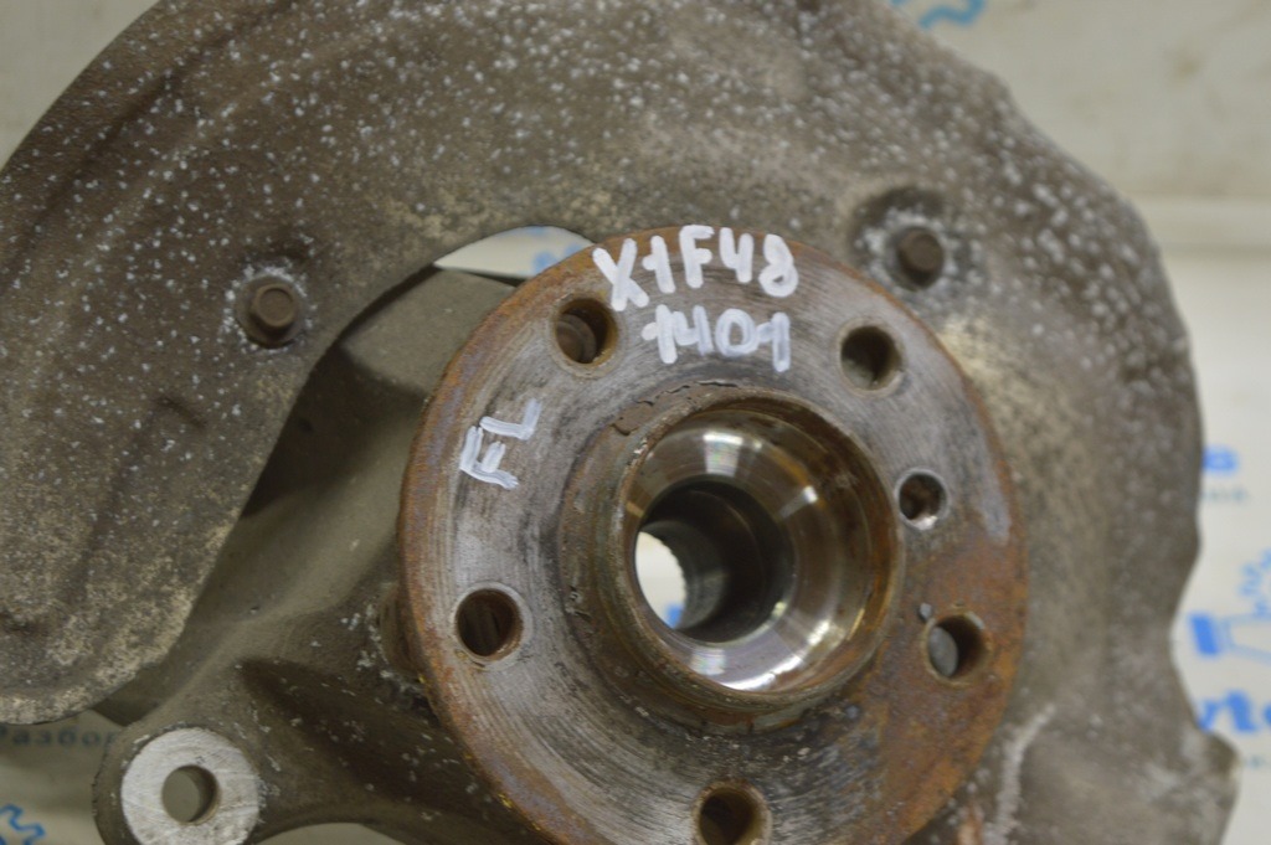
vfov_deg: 16.5
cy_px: 422
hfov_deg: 24.6
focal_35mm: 82
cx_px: 636
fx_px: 2910
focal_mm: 55
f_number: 5.6
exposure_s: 1/20
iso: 400
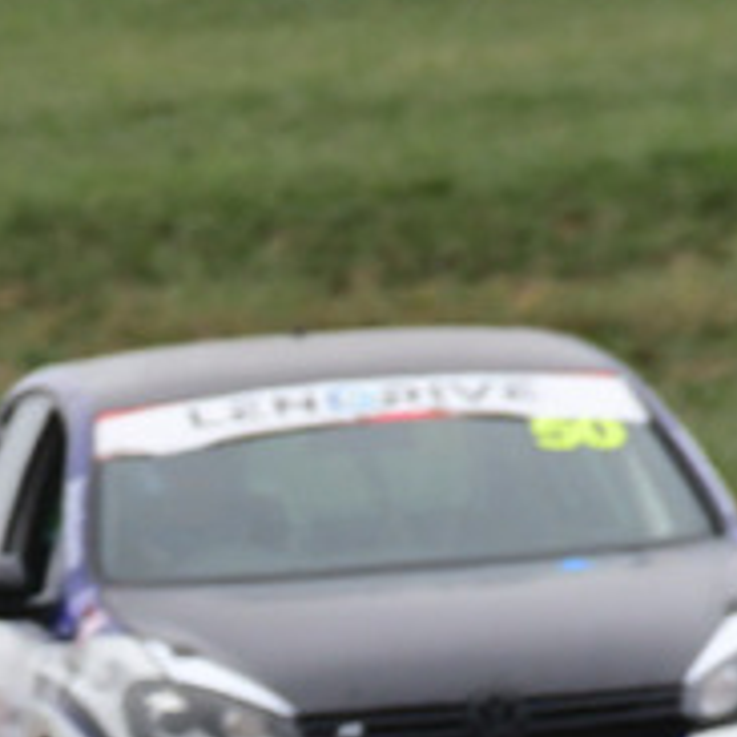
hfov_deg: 0.6
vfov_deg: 0.6
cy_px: 950
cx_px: -113
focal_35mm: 2794
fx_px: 67301
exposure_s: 1/640
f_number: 10
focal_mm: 500
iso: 640
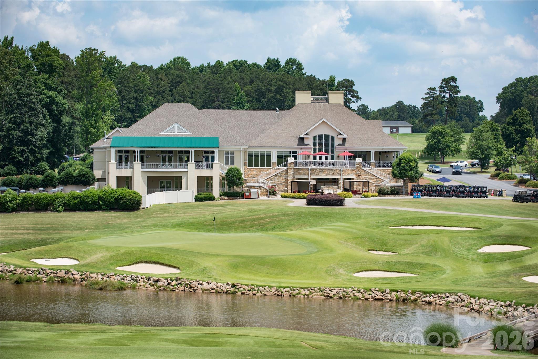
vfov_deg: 14.4
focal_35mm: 95
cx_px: 269
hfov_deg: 21.5
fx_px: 1420
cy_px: 180
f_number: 7.1
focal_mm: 95
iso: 200
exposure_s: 1/500
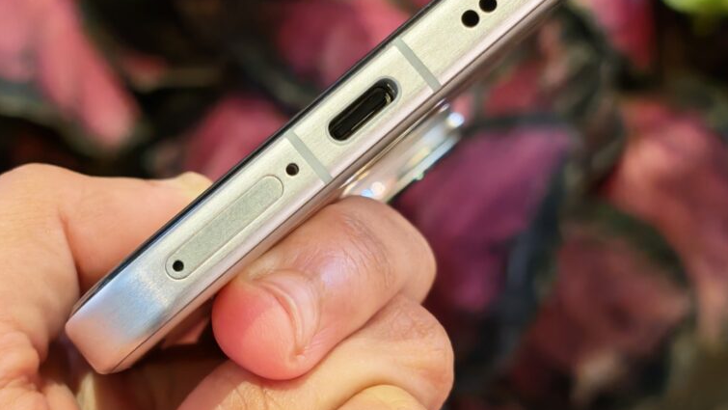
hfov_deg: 31.0
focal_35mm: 68
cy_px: 143
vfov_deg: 17.7
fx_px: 1313
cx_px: 336
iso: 320
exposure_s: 1/50
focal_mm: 5.4
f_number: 1.6
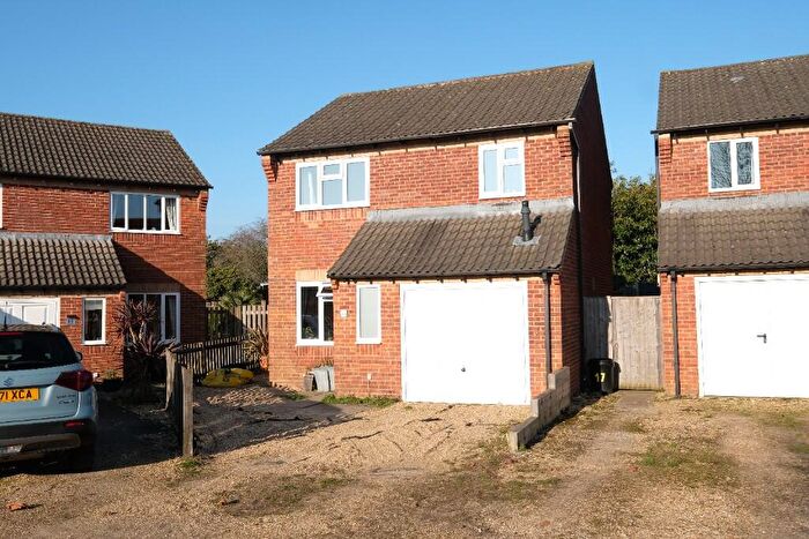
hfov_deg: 57.2
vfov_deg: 40.0
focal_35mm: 33
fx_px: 742
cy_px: 270
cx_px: 404
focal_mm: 21.9
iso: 200
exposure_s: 1/550
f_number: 5.6
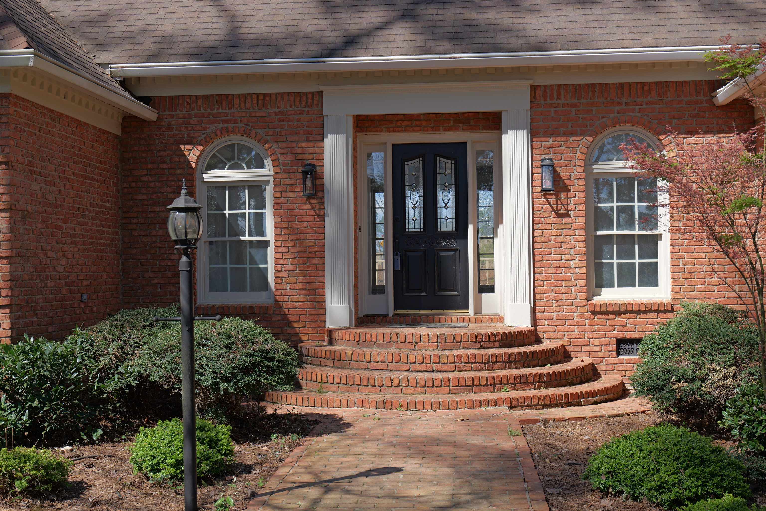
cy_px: 256
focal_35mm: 46
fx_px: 979
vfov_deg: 29.2
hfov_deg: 42.7
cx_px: 383
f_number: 8
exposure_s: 1/320
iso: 200
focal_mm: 46
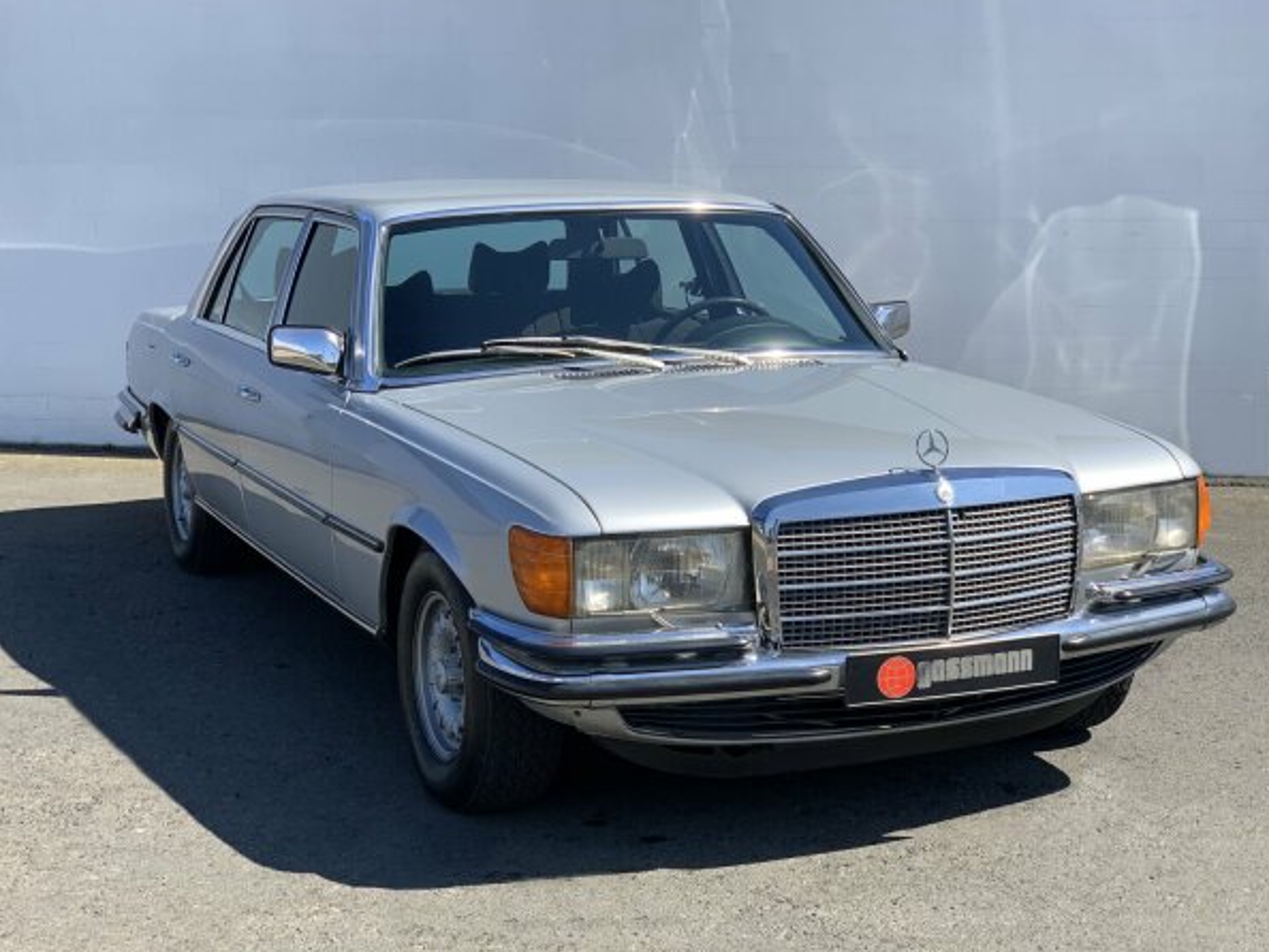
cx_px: 649
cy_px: 495
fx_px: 2054
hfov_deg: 34.3
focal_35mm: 56
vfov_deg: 26.1
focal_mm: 6
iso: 16
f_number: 2.4
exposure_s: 1/705
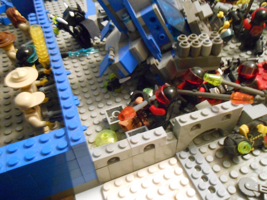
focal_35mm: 31
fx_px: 239
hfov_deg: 58.3
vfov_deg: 45.5
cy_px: 101
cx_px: 134
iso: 800
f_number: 3.8
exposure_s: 1/1.6
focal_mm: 5.3
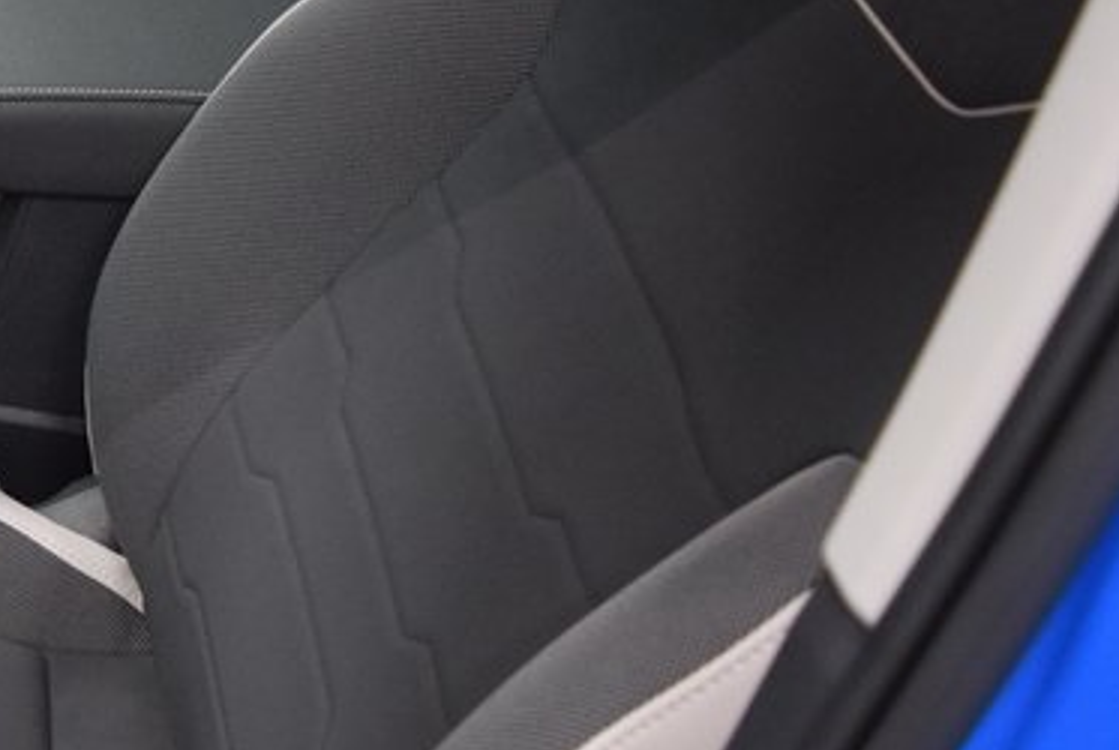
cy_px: 198
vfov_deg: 18.4
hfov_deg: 23.5
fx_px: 2304
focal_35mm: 74
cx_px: -400
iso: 2200
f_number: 3.5
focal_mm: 18
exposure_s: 1/60
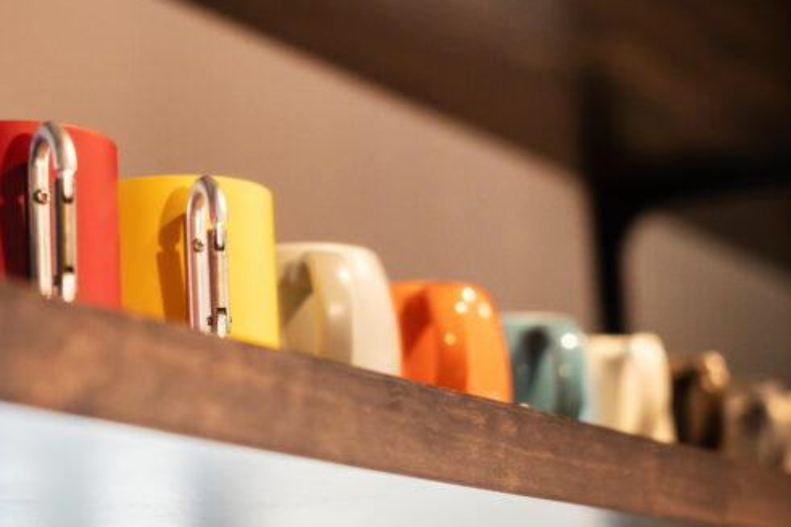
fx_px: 2087
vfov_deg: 14.4
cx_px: 219
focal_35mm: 95
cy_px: 217
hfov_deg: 21.3
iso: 400
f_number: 2.2
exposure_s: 1/160
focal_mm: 35
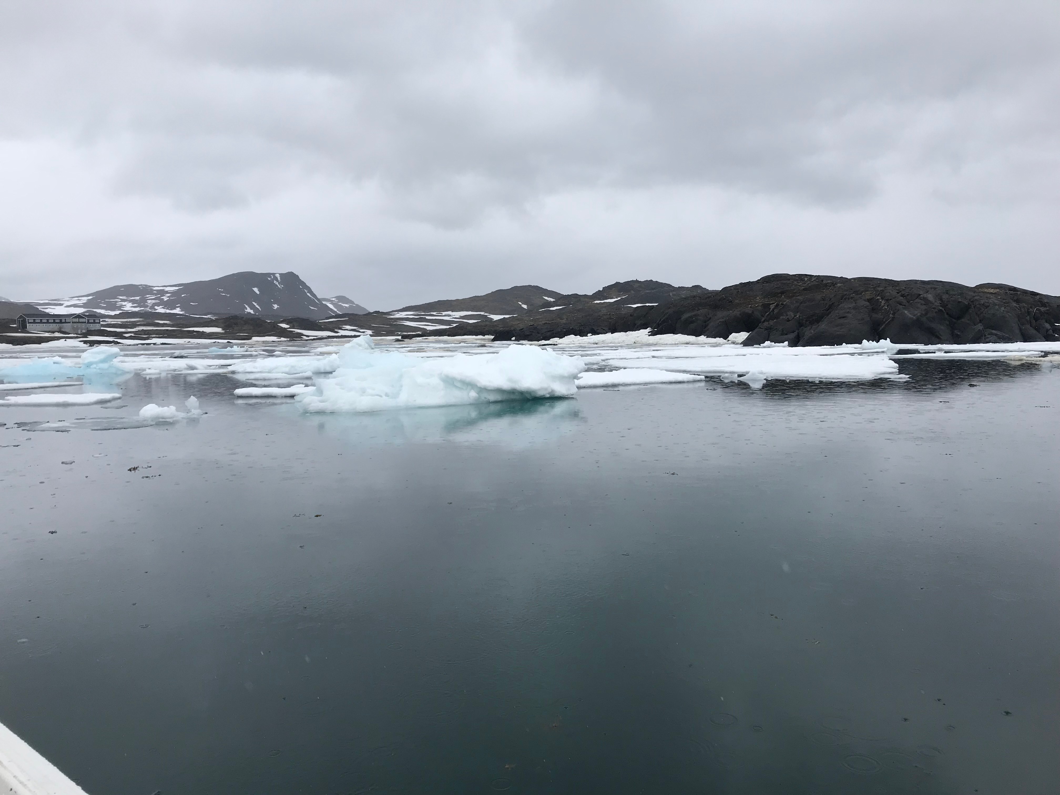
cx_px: 530
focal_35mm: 28
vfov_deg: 49.7
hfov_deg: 63.4
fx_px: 857
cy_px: 398
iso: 20
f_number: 1.8
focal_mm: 3.99
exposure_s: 1/2227
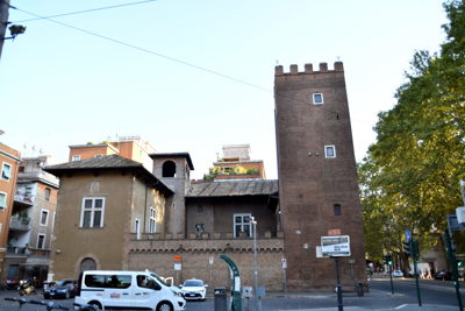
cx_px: 232
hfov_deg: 73.7
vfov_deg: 53.2
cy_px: 156
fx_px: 310
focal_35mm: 24
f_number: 3.5
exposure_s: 1/125
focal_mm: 16
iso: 100
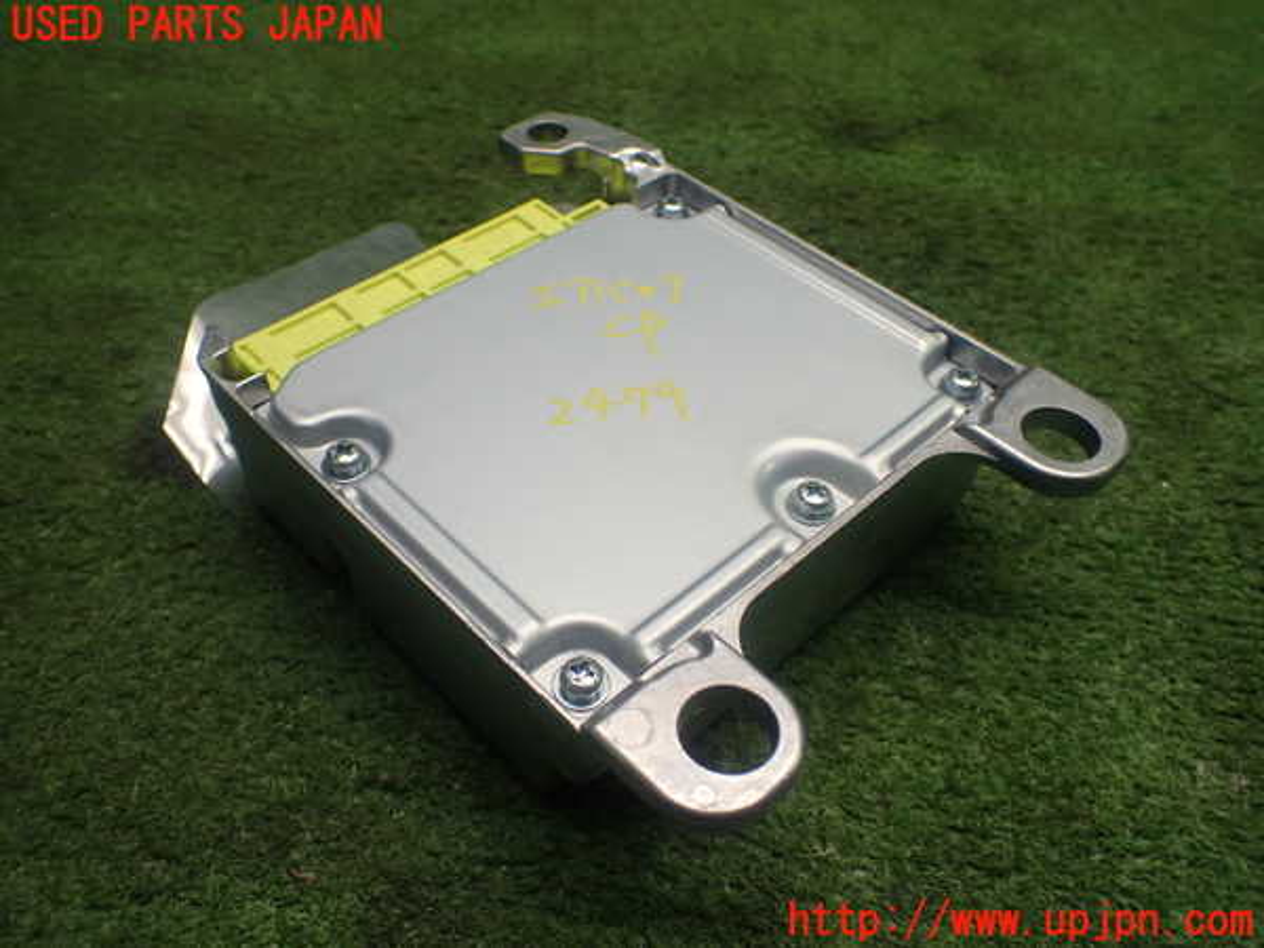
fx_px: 1095
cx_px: 632
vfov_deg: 46.8
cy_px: 474
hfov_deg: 60.0
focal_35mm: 30
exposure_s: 1/125
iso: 320
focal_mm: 5.4
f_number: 2.3
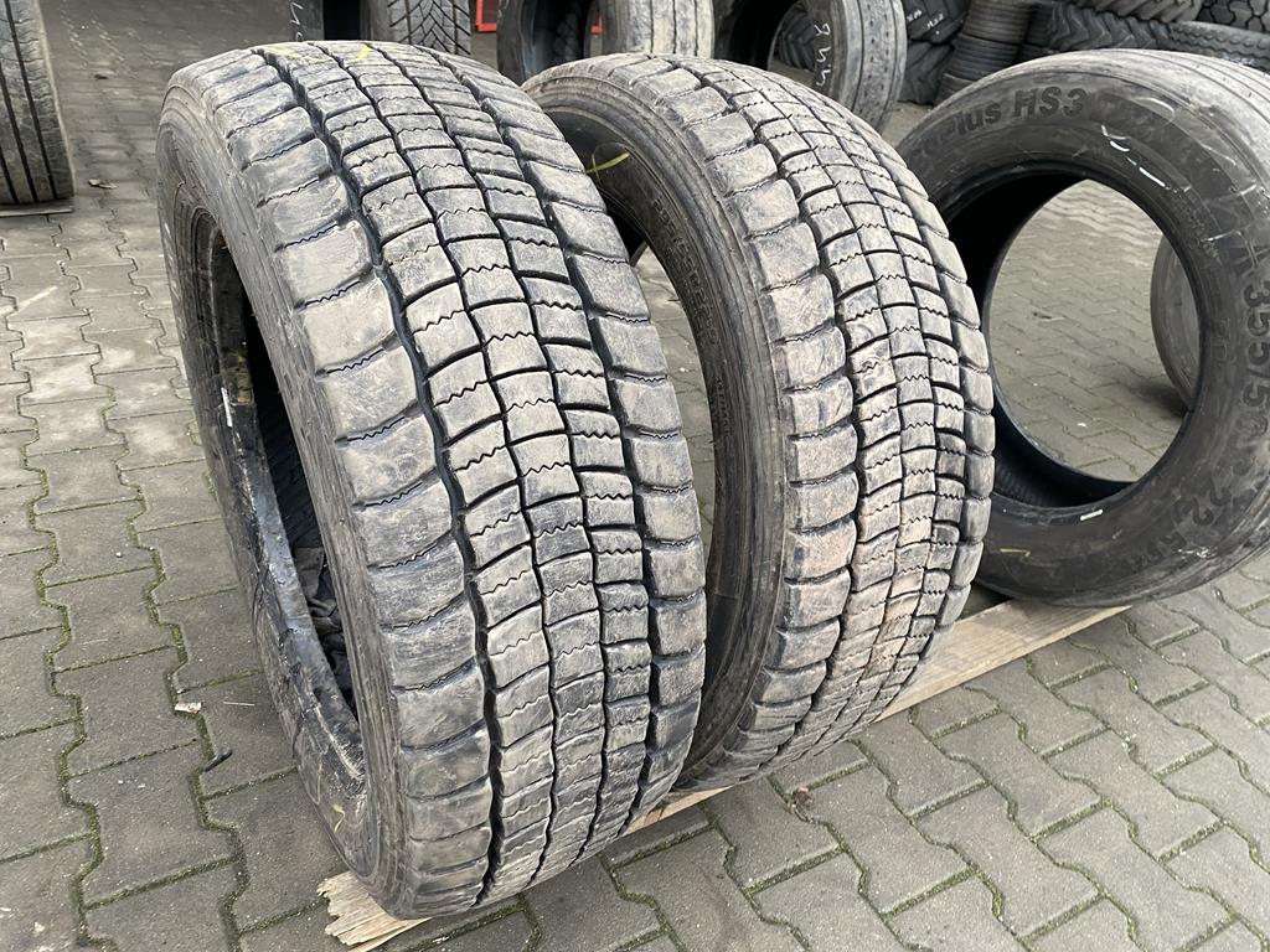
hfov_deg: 67.3
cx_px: 635
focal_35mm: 26
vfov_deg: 53.1
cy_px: 476
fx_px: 954
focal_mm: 4.25
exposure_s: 1/97
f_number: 1.8
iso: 125
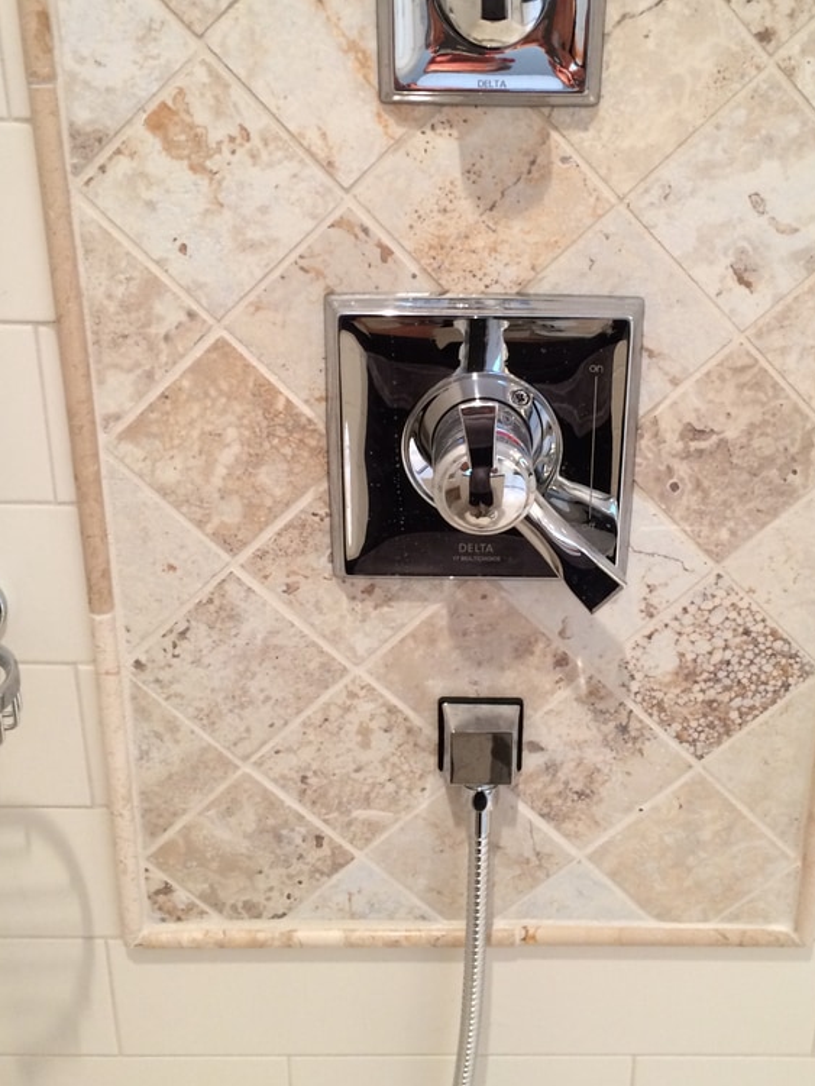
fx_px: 1255
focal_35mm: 40
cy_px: 445
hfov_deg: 35.9
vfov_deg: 46.6
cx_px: 473
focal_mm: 4.12
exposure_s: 1/30
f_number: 2.2
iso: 125
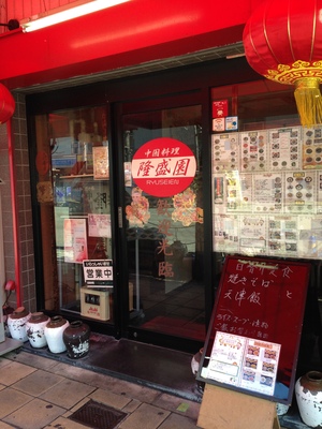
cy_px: 214
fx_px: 409
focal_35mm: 33
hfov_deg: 42.9
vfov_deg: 55.4
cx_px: 161
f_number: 2.4
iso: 64
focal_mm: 4.12
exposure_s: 1/120
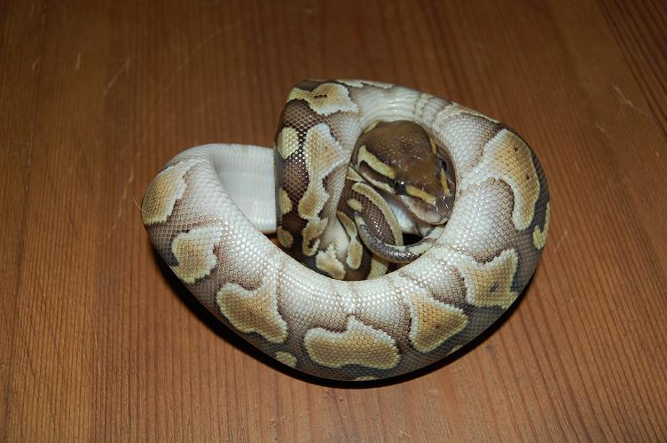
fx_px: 722
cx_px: 334
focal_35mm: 39
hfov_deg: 49.6
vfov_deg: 34.1
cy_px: 222
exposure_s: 1/320
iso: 400
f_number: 5.6
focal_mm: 26
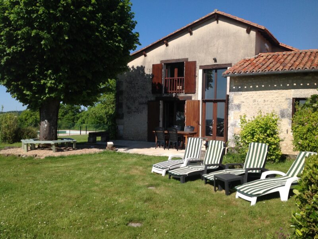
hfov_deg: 52.6
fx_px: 322
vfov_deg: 40.7
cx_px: 159
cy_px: 120
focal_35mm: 35
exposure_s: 1/2326
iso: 50
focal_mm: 4.28
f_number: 2.4
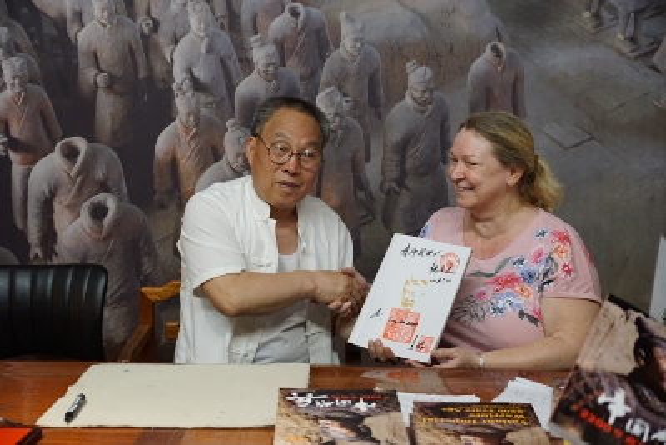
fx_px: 972
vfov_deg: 25.8
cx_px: 333
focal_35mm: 52
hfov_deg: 37.8
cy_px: 222
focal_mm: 35
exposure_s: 1/250
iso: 3200
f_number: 4.5
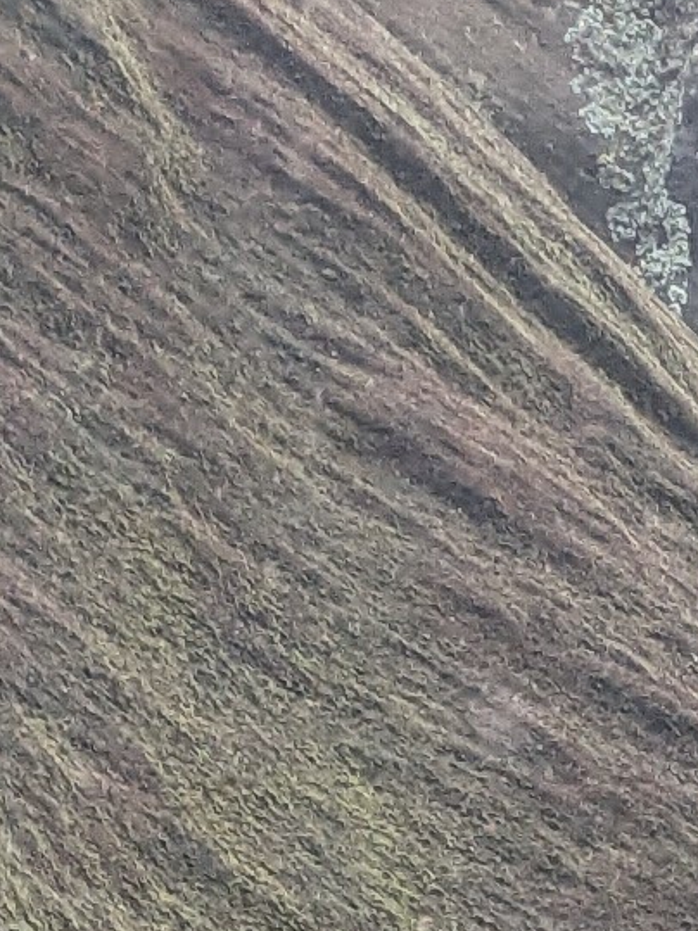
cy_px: 3042
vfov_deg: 8.5
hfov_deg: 7.2
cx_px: 2127
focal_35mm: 182
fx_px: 4895
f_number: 1.85
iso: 45
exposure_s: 1/563
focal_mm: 6.81
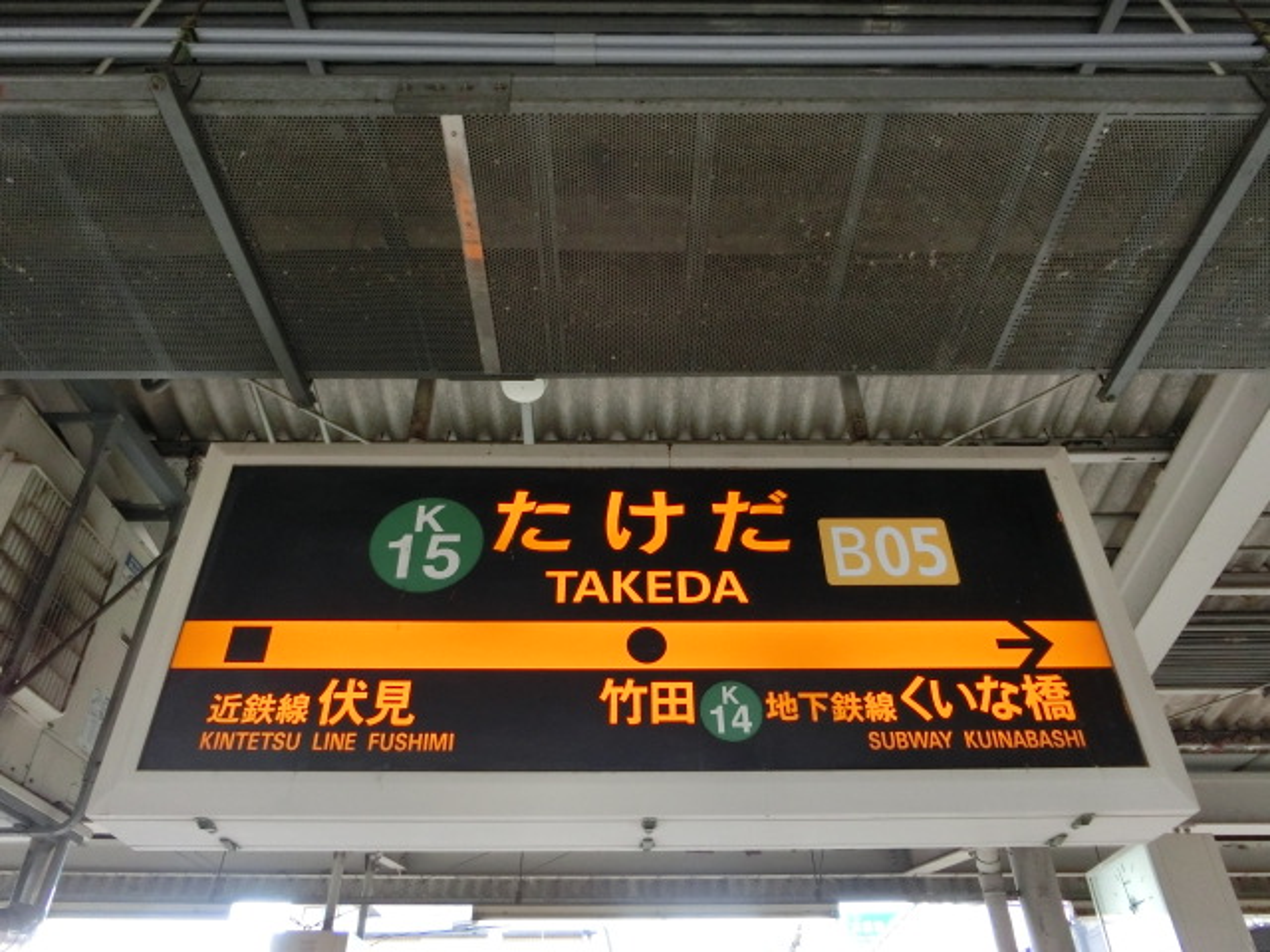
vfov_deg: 54.9
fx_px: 917
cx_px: 635
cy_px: 476
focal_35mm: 25
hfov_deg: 69.4
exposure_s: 1/125
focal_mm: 4.5
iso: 320
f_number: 3.5
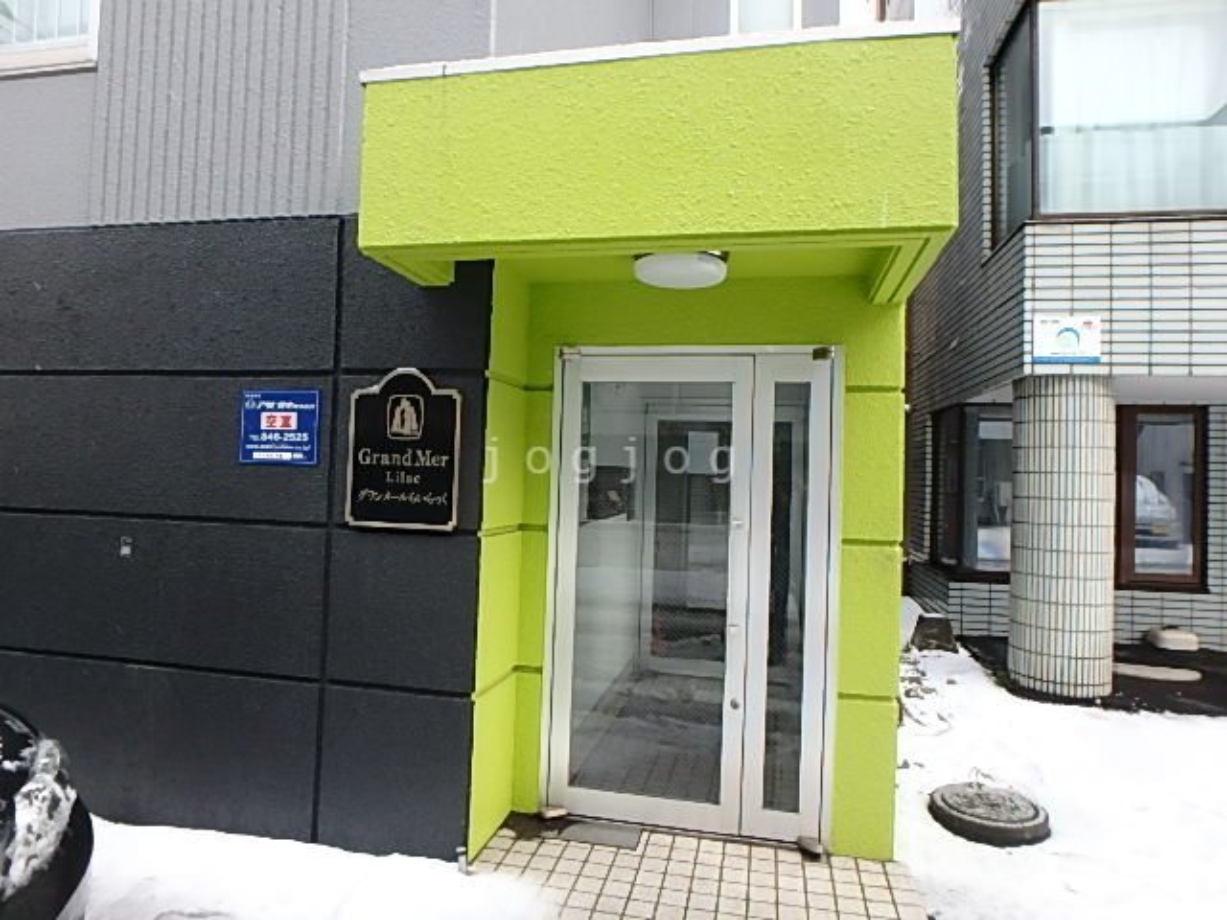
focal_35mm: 21
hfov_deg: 79.0
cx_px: 614
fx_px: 744
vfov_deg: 63.4
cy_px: 460
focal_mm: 3.7
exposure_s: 1/160
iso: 125
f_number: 3.5
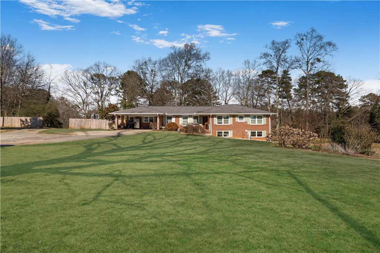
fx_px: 237
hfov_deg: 77.3
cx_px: 190
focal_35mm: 22
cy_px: 126
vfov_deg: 56.1
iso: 100
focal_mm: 22.5
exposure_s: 1/2000
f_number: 8
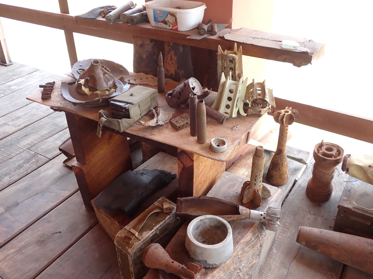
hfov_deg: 56.8
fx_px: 345
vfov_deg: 44.2
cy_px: 140
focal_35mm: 32
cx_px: 186
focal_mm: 5.79
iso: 100
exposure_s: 1/100
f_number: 2.4
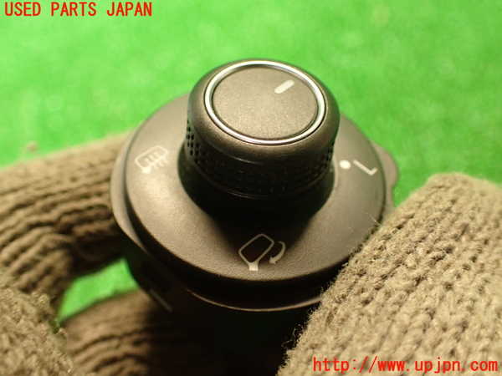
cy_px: 188
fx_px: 464
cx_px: 251
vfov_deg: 44.2
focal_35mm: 32
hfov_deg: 56.8
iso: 640
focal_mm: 5.79
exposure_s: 1/30
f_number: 2.4
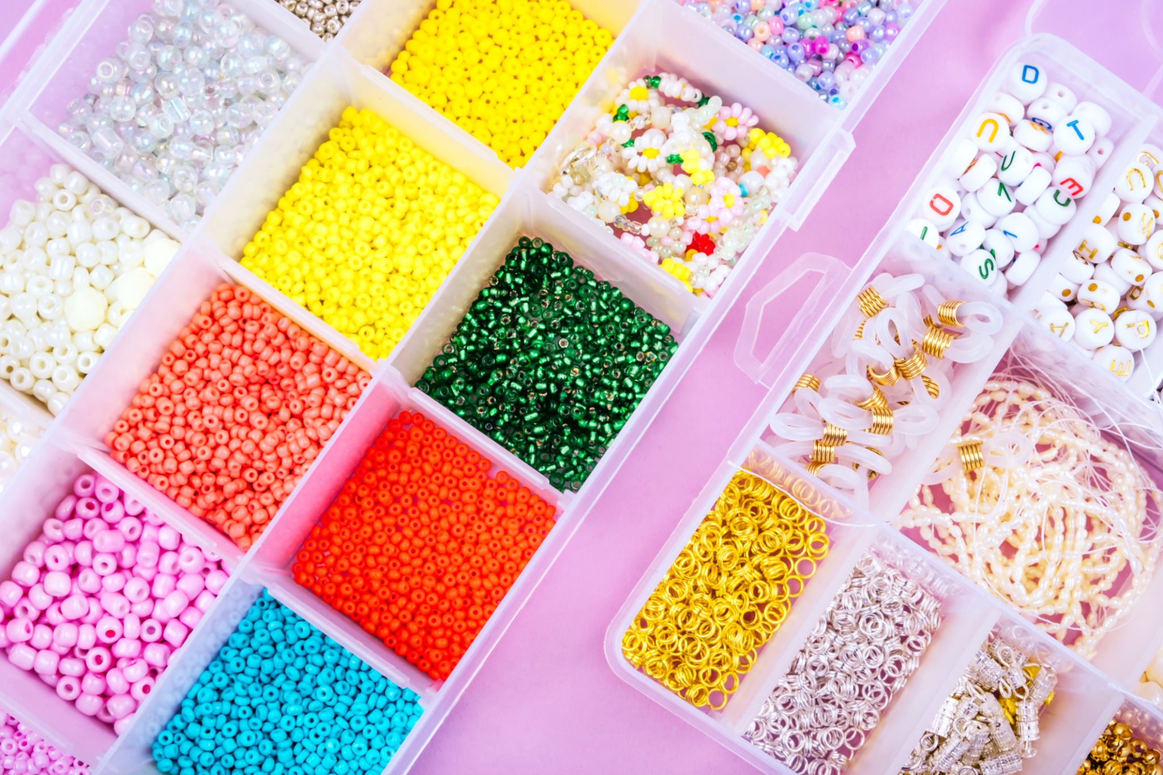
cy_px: 388
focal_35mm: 54
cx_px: 582
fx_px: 1744
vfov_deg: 25.1
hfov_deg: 36.9
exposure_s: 1/125
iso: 200
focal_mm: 35.8
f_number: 14
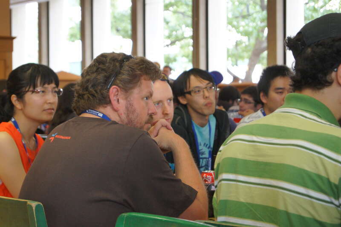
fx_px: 781
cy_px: 114
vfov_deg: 16.5
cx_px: 170
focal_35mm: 82
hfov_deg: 24.6
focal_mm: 55
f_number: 5.6
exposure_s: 1/50
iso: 1600
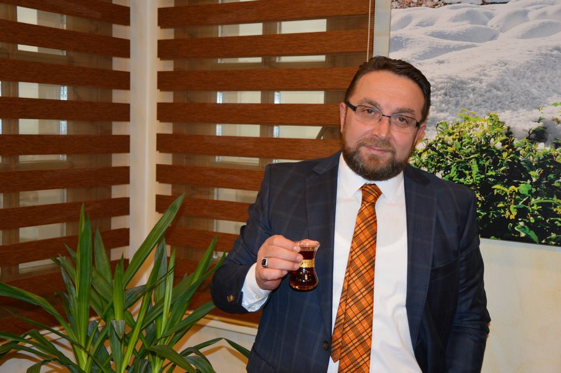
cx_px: 280
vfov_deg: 26.4
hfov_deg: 38.9
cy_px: 186
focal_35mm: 51
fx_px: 794
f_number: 4.2
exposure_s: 1/60
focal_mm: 34
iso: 640
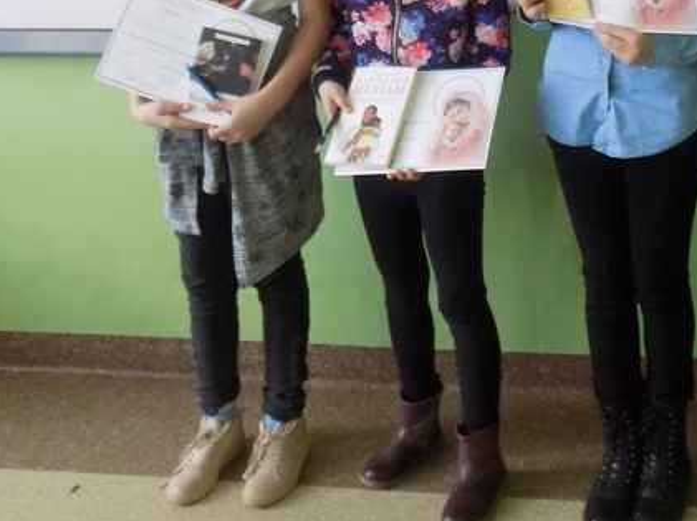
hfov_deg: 32.9
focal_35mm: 56
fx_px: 1127
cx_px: 603
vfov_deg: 24.6
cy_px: -30
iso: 280
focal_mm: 4
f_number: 3.1
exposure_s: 1/30
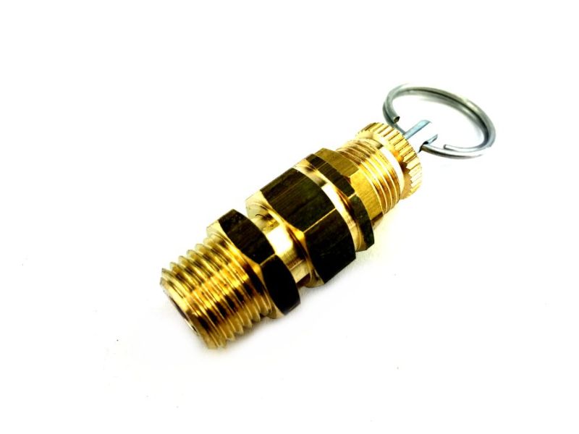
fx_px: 485
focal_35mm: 29
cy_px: 217
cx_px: 290
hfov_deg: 61.7
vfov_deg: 48.2
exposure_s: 1/380
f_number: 2.2
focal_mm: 4.15
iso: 32
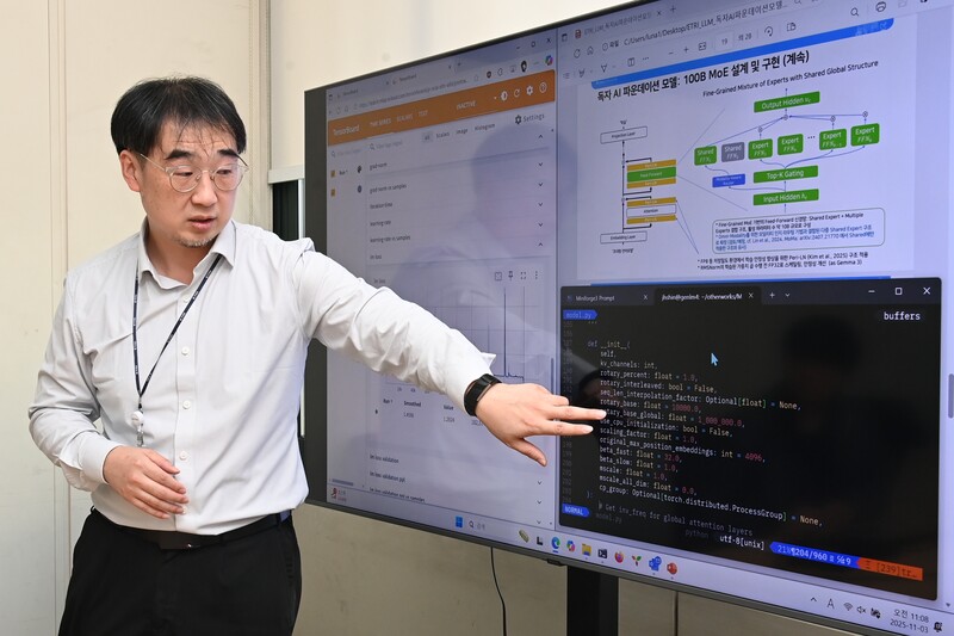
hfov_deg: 51.9
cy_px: 318
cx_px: 477
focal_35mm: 37
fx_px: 980
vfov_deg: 35.9
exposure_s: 1/60
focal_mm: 25
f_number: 10
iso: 1250
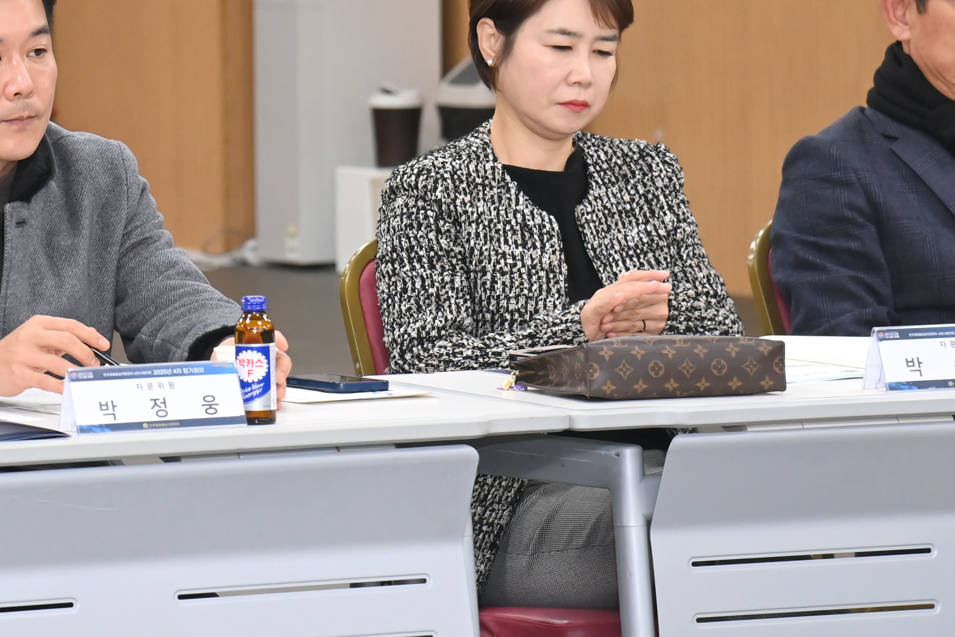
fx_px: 6844
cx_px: 40
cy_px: 176
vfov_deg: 5.3
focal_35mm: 258
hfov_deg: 7.9
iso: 3200
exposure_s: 1/250
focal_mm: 120
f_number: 6.3
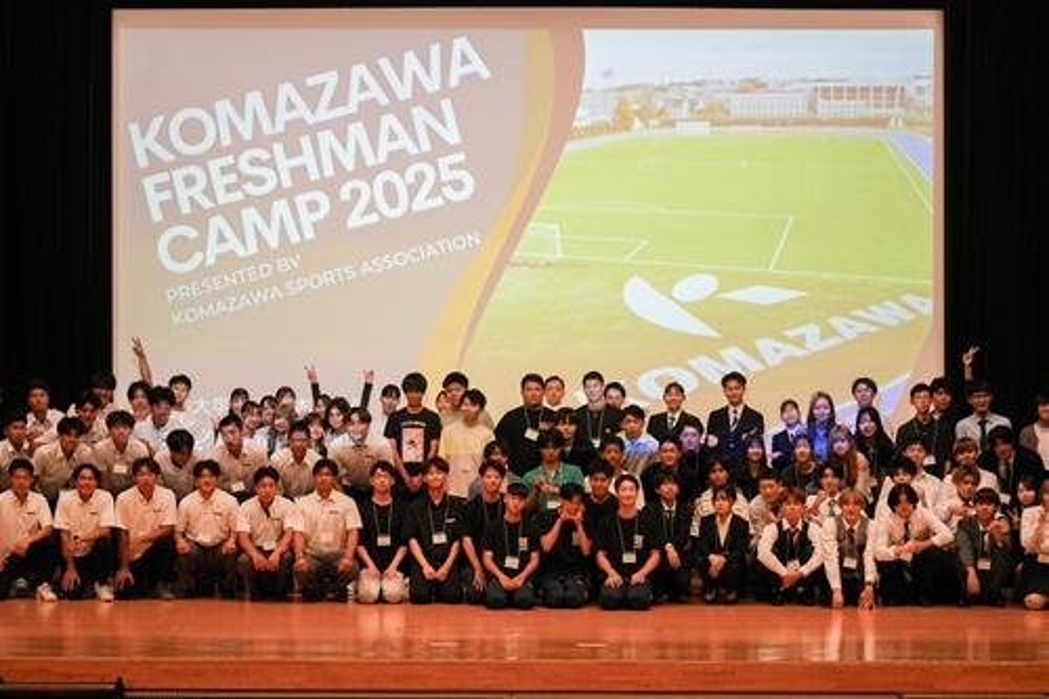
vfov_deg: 13.0
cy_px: 350
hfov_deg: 19.5
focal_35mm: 105
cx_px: 524
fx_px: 3058
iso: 2000
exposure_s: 1/160
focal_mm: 70
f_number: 4.5
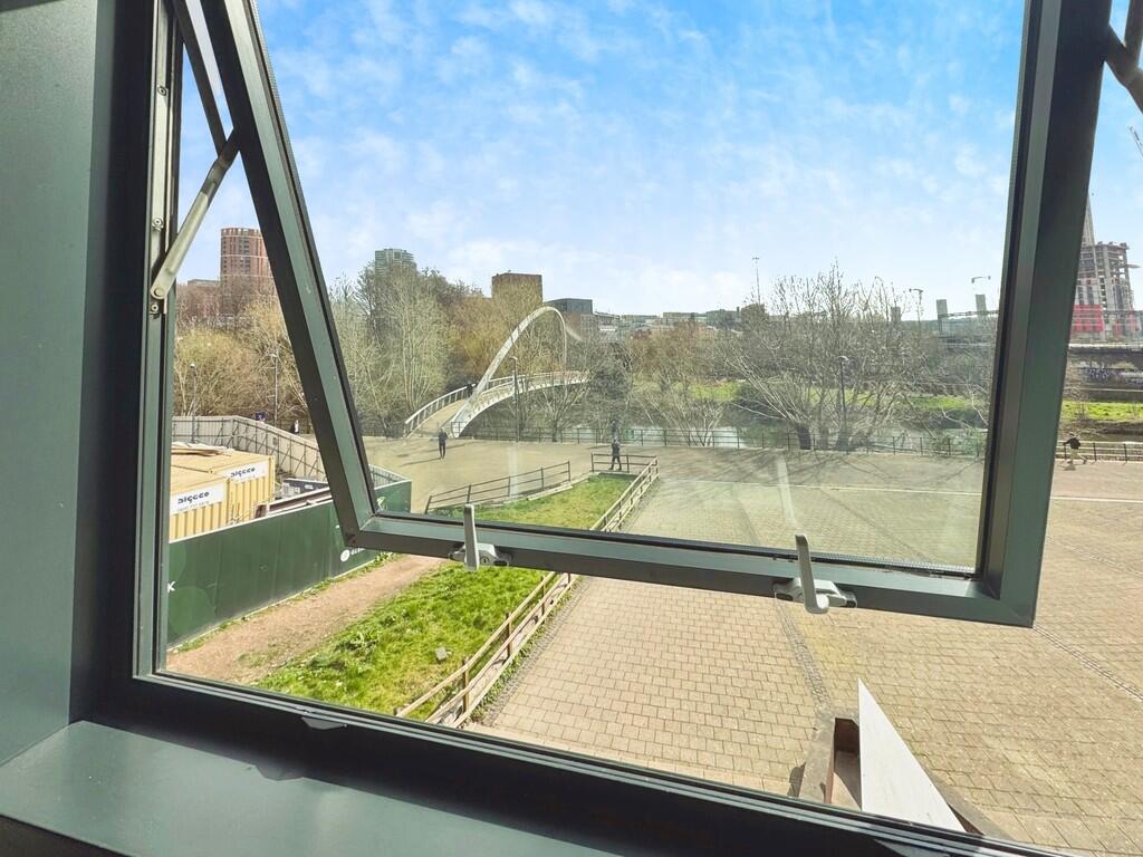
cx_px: 572
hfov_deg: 102.1
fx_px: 462
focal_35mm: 14
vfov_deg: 85.7
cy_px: 428
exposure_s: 1/2028
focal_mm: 2.22
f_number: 2.2
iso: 50
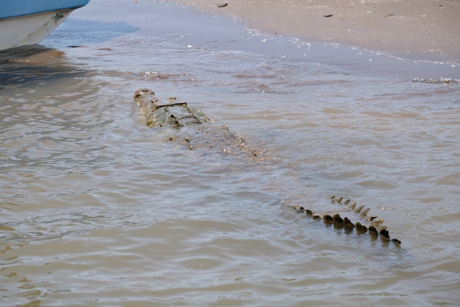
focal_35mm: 105
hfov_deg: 19.5
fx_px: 1342
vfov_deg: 13.0
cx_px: 230
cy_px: 154
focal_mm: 70
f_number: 5.6
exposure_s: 1/640
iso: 200
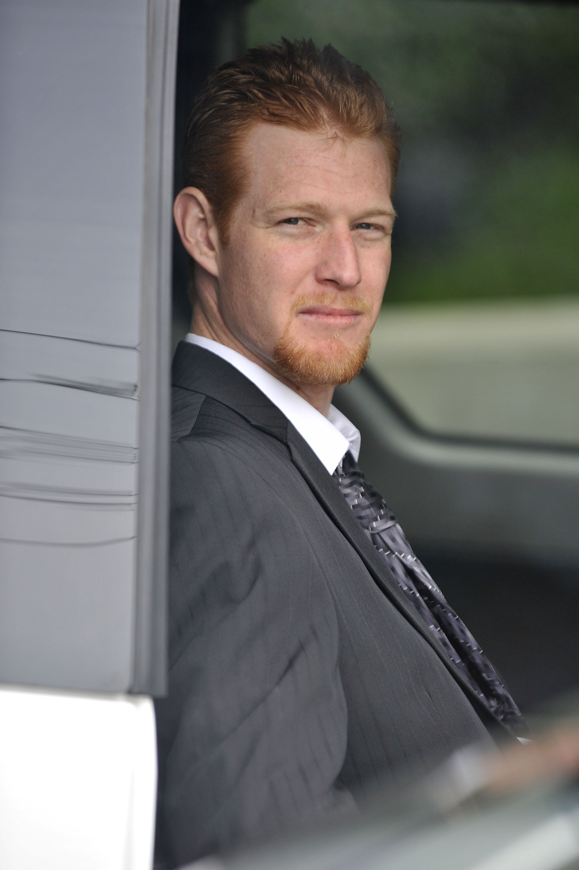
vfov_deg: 10.3
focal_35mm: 200
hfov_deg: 6.9
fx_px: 4831
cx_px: 290
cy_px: 435
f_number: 3.2
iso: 400
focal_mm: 200
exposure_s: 1/640
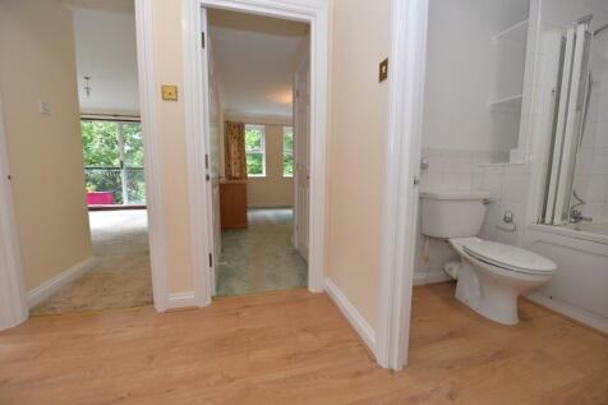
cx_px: 304
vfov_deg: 81.2
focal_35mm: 14
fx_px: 236
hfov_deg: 104.3
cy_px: 202
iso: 250
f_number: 4
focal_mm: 14
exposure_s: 1/60
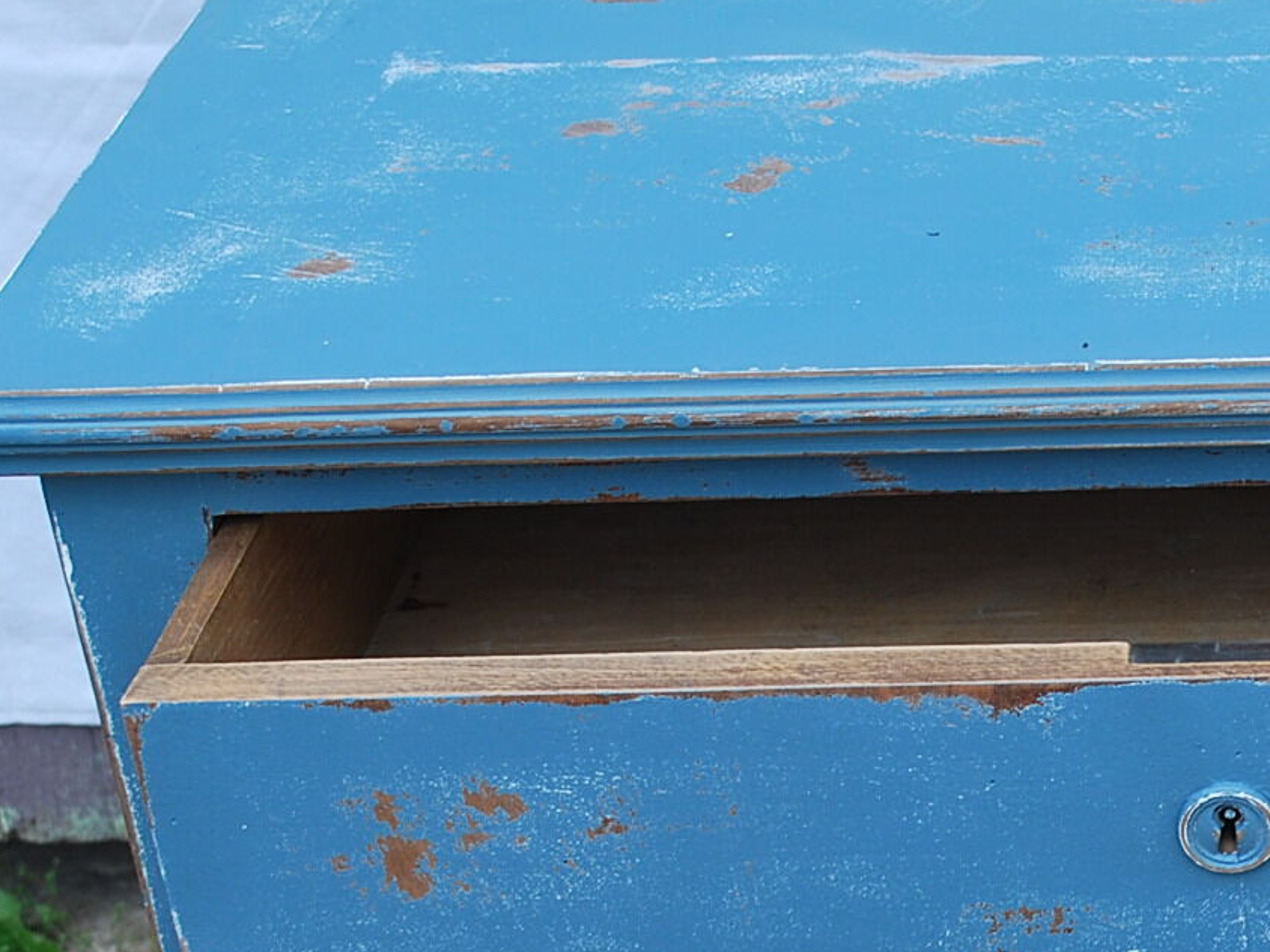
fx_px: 3889
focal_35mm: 106
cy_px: 887
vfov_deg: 13.8
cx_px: 1282
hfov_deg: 18.1
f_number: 5.6
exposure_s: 1/125
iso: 180
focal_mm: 32
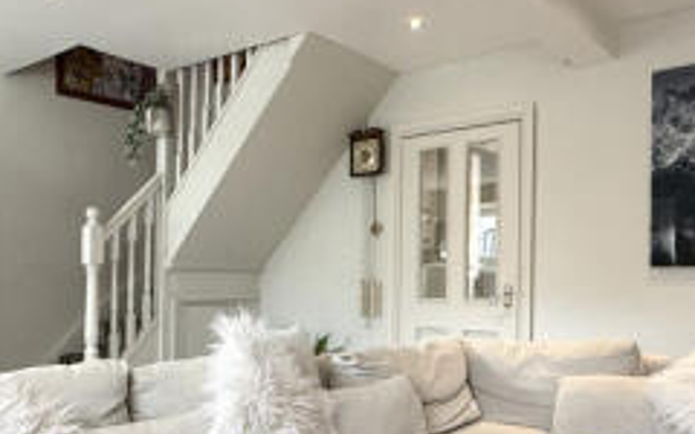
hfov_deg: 54.0
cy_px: 294
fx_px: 682
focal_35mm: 36
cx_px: 329
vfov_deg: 35.0
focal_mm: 2.22
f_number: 2.2
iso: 250
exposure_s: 1/100
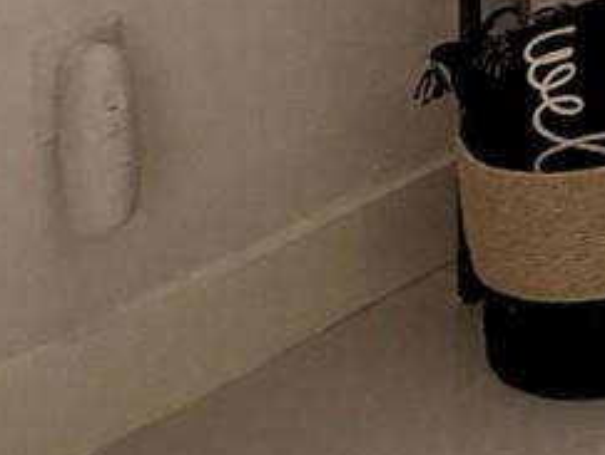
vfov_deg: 11.9
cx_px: 1641
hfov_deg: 12.8
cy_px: -746
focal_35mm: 92
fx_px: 1610
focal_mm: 2.22
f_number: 2.2
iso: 160
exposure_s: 1/120
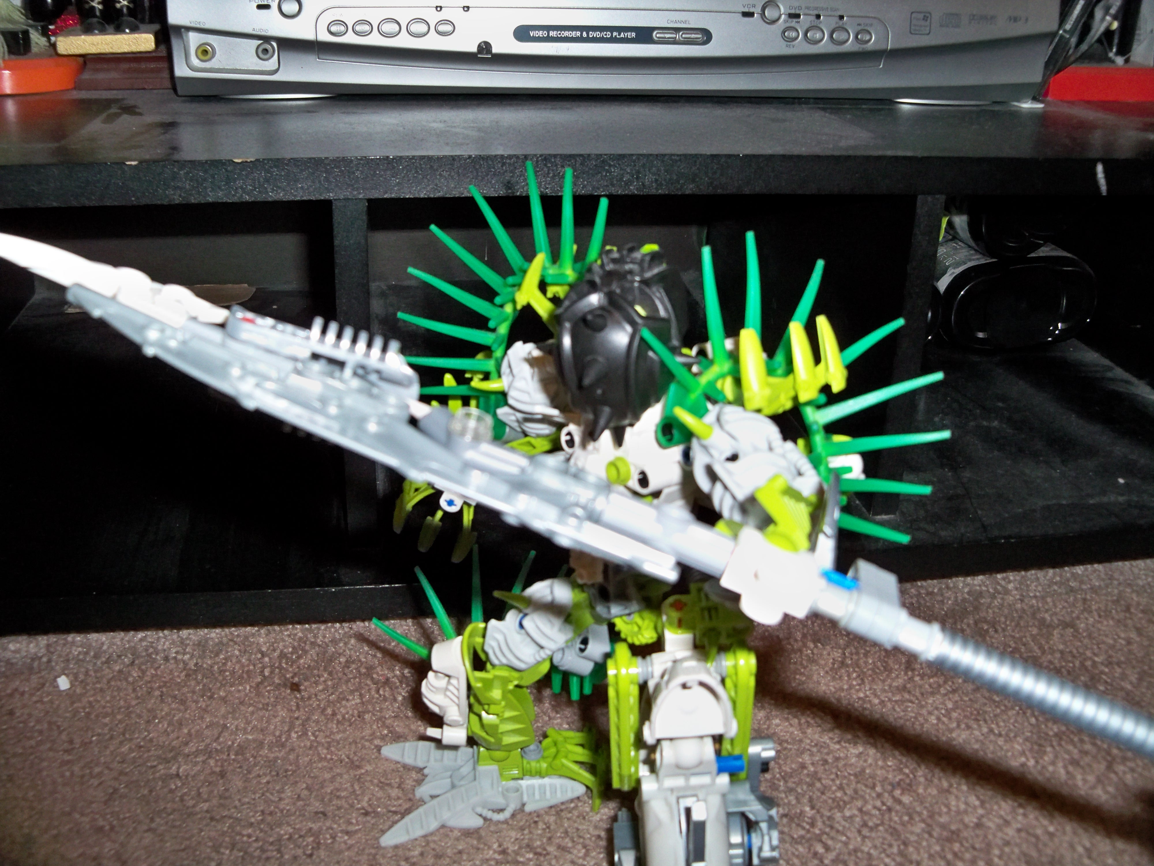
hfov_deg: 52.6
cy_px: 433
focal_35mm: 35
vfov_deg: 40.7
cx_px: 577
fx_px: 1167
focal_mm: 6.2
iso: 200
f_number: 3.5
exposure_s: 1/30
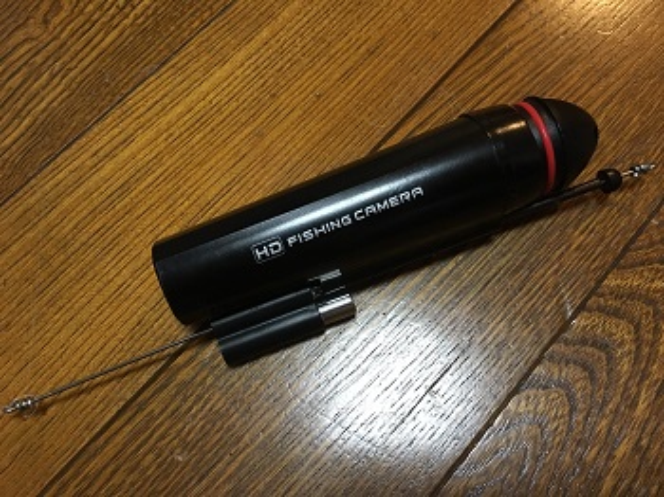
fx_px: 556
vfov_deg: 48.2
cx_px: 332
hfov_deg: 61.7
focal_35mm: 29
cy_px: 248
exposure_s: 1/20
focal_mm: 4.15
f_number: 2.2
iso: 200
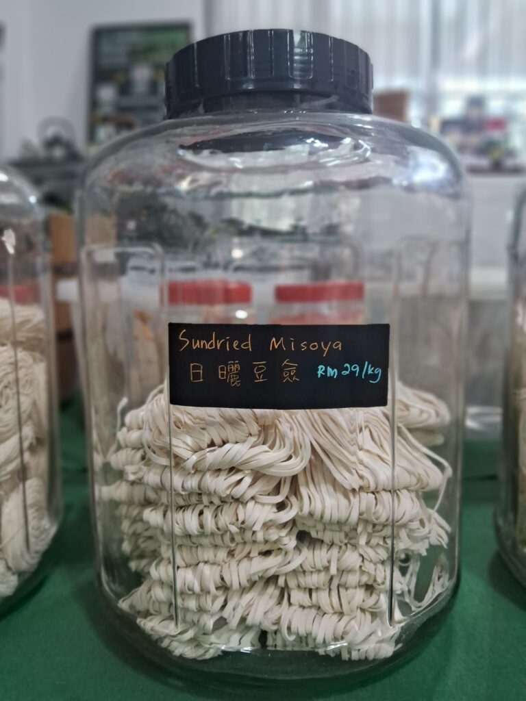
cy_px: 350
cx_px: 263
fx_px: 527
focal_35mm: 26
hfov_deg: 53.1
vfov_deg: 67.3
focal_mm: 3.98
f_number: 1.8
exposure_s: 1/50
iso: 400
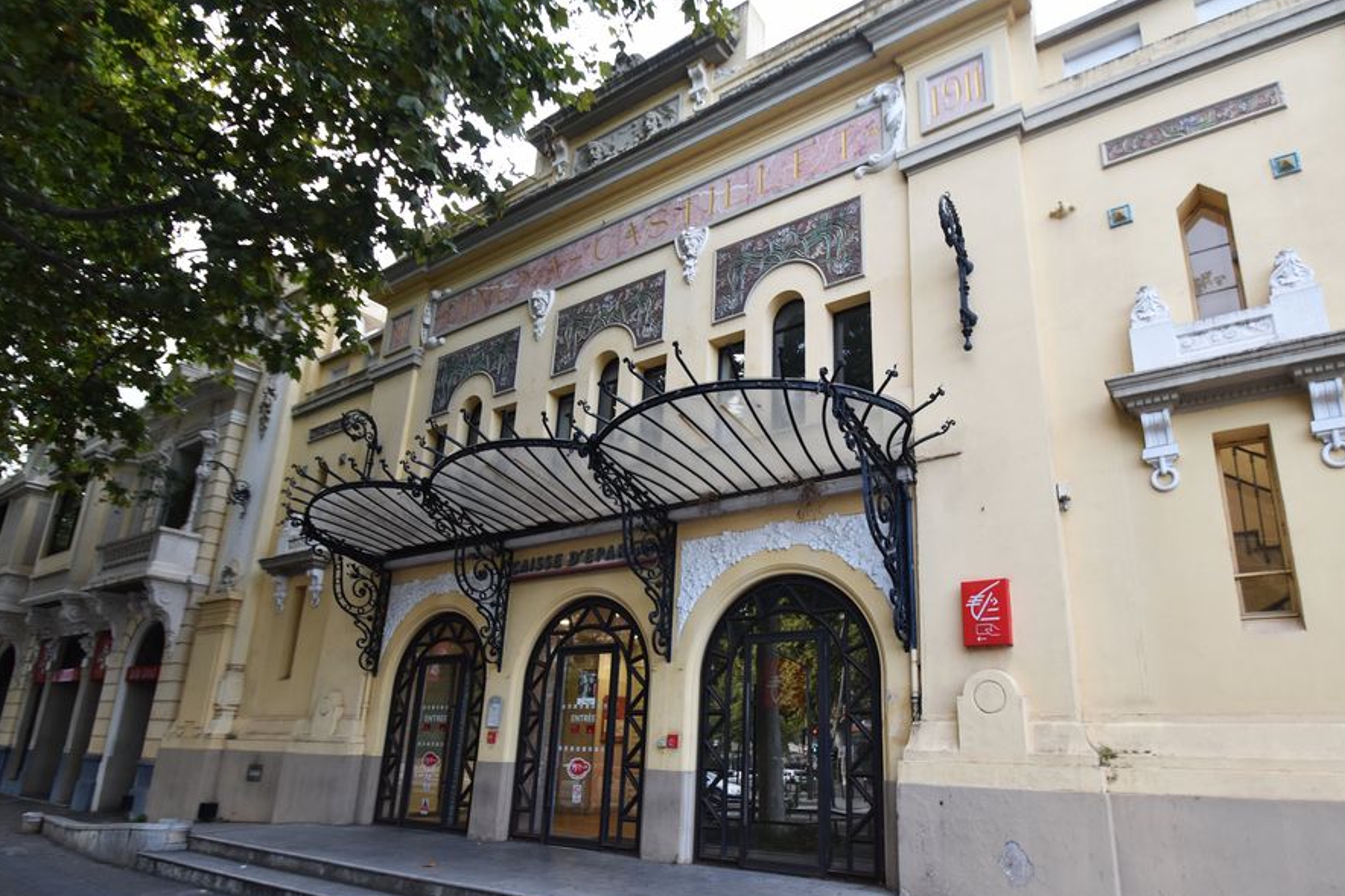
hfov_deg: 84.9
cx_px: 741
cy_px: 497
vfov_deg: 62.8
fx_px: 732
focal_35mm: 20
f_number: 4.5
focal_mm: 11
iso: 400
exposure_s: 1/80
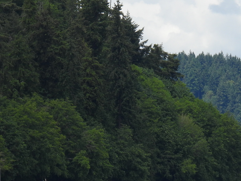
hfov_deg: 3.0
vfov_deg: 2.2
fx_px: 4646
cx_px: 101
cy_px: 113
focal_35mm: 667
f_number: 5
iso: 100
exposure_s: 1/800
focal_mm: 57.1
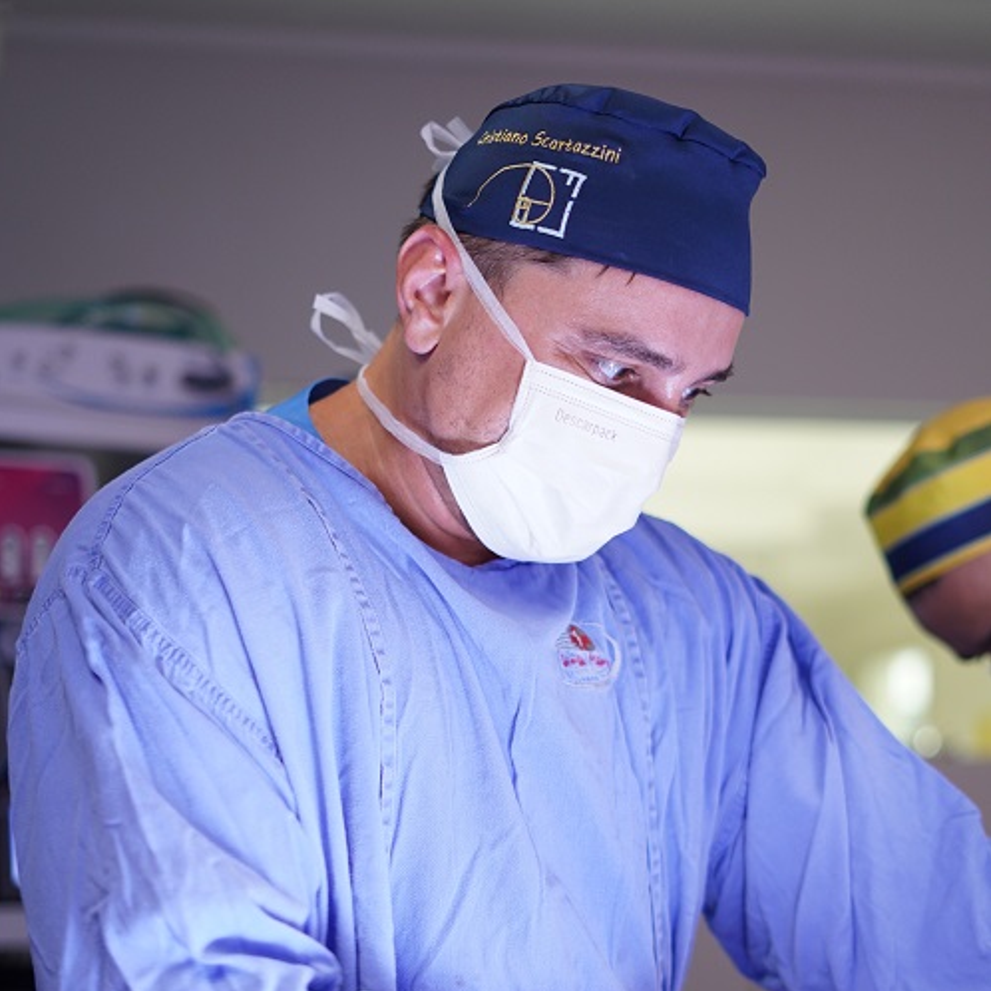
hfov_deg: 26.9
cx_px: 496
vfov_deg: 26.7
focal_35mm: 64
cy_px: 696
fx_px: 2073
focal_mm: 50
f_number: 2
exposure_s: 1/125
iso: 1250
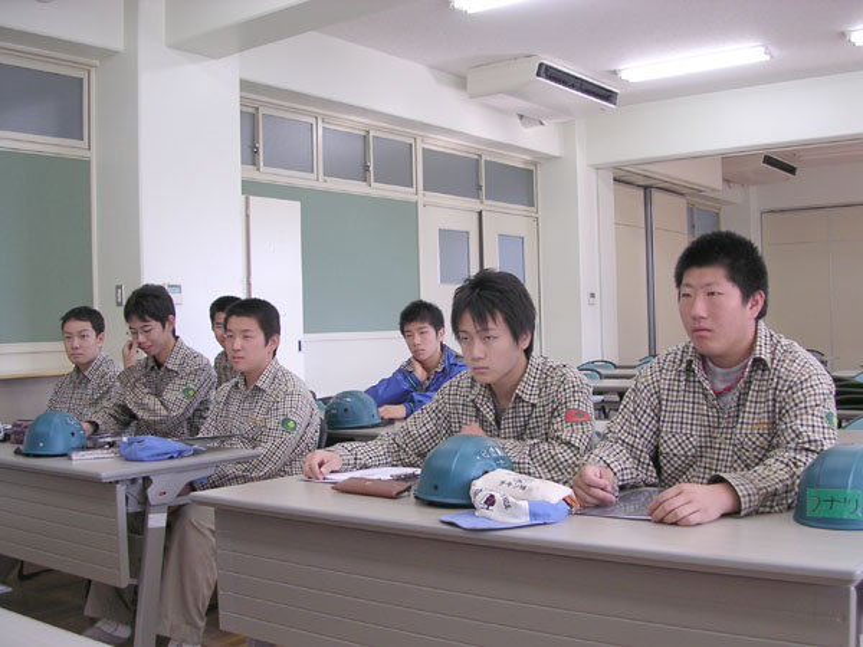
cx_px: 432
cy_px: 324
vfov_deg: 37.7
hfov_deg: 49.0
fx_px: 947
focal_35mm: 38
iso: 100
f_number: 2.8
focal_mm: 5.8
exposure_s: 1/50.4
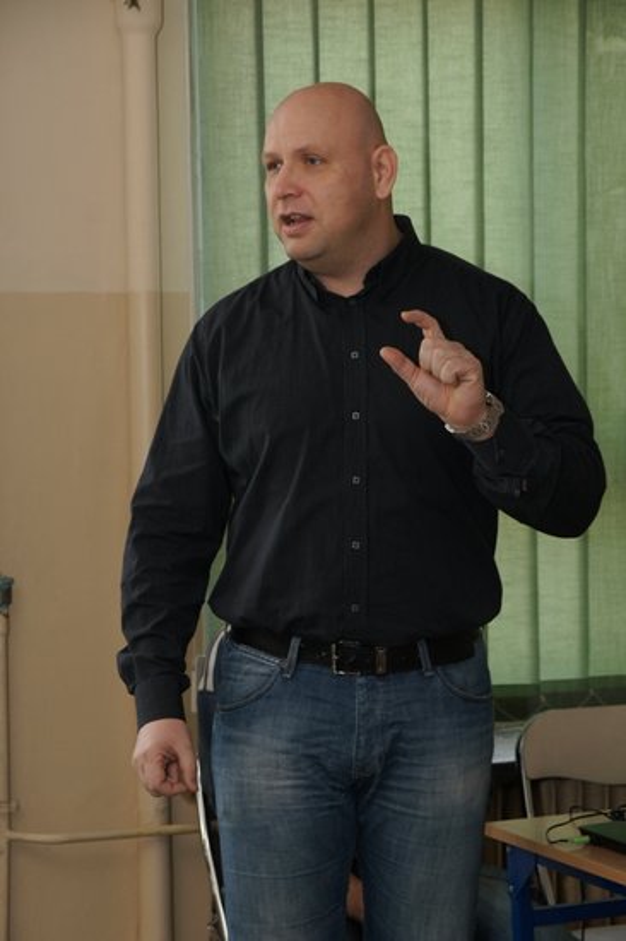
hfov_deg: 13.0
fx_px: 2742
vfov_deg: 19.5
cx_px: 313
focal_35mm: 105
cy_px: 470
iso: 400
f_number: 5.6
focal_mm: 70
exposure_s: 1/125
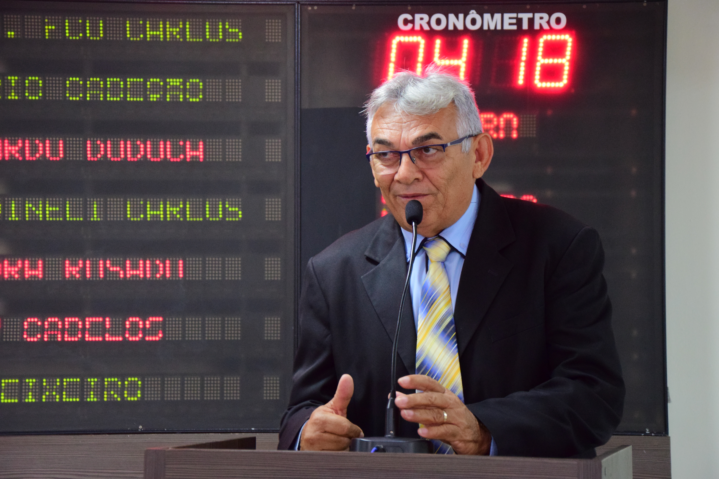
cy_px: 240
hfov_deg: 21.9
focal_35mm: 93
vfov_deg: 14.7
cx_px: 360
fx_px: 1857
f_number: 5.3
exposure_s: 1/80
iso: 2000
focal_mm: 62
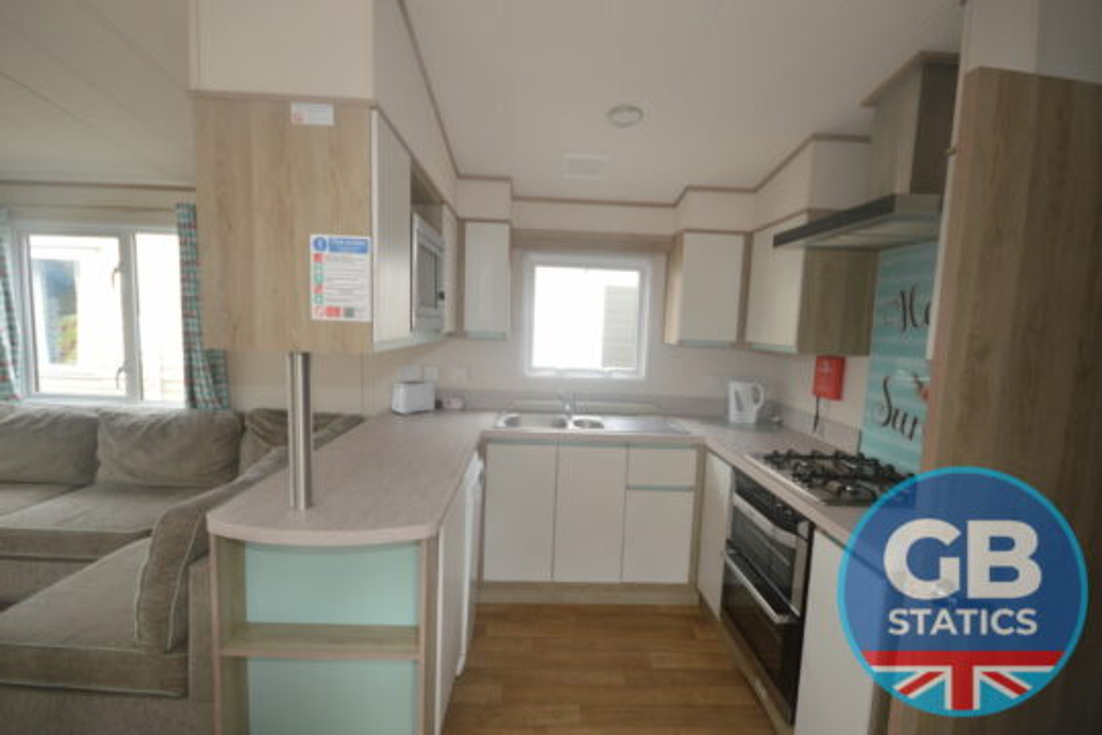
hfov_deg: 100.4
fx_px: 459
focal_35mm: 15
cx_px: 551
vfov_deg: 77.3
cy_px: 368
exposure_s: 1/60
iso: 400
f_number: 4
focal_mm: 10
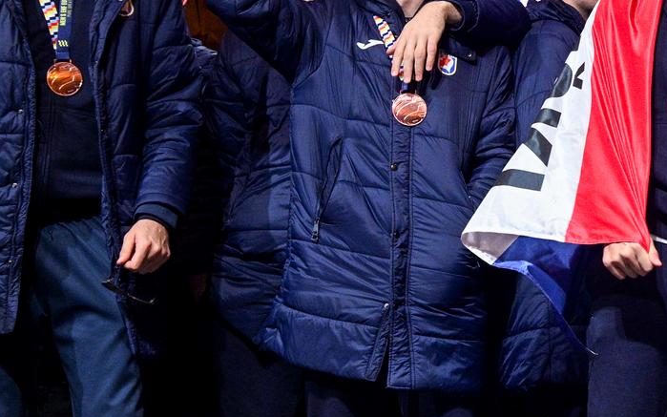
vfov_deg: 12.3
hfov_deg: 18.9
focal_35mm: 105
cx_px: 762
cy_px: -10
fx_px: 1909
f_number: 4
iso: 2000
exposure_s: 1/320
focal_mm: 30
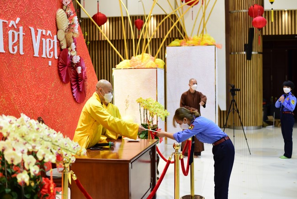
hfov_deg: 39.6
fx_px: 413
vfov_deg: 27.0
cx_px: 148
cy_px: 100
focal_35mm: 50
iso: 1000
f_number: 2.5
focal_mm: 50
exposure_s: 1/125
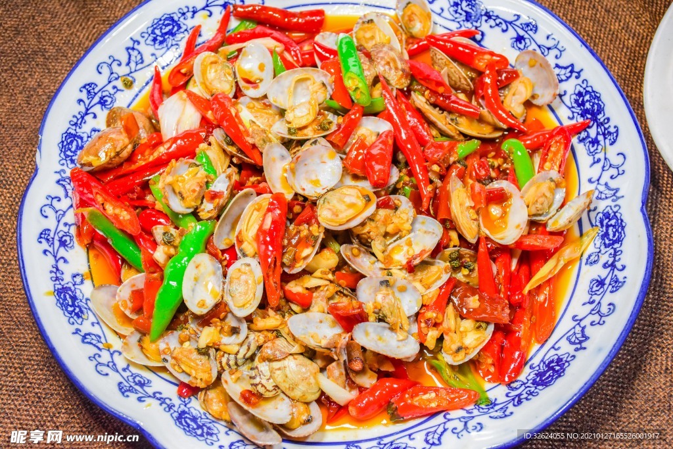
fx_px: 1066
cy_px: 224
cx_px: 336
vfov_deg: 23.8
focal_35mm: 57
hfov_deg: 35.0
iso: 1250
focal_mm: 38
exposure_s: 1/250
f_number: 6.3
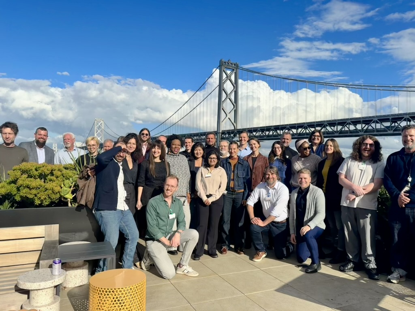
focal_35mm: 24
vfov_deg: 56.8
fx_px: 288
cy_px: 156
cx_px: 208
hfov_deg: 71.6
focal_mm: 6.76
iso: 80
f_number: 1.78
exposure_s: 1/7092
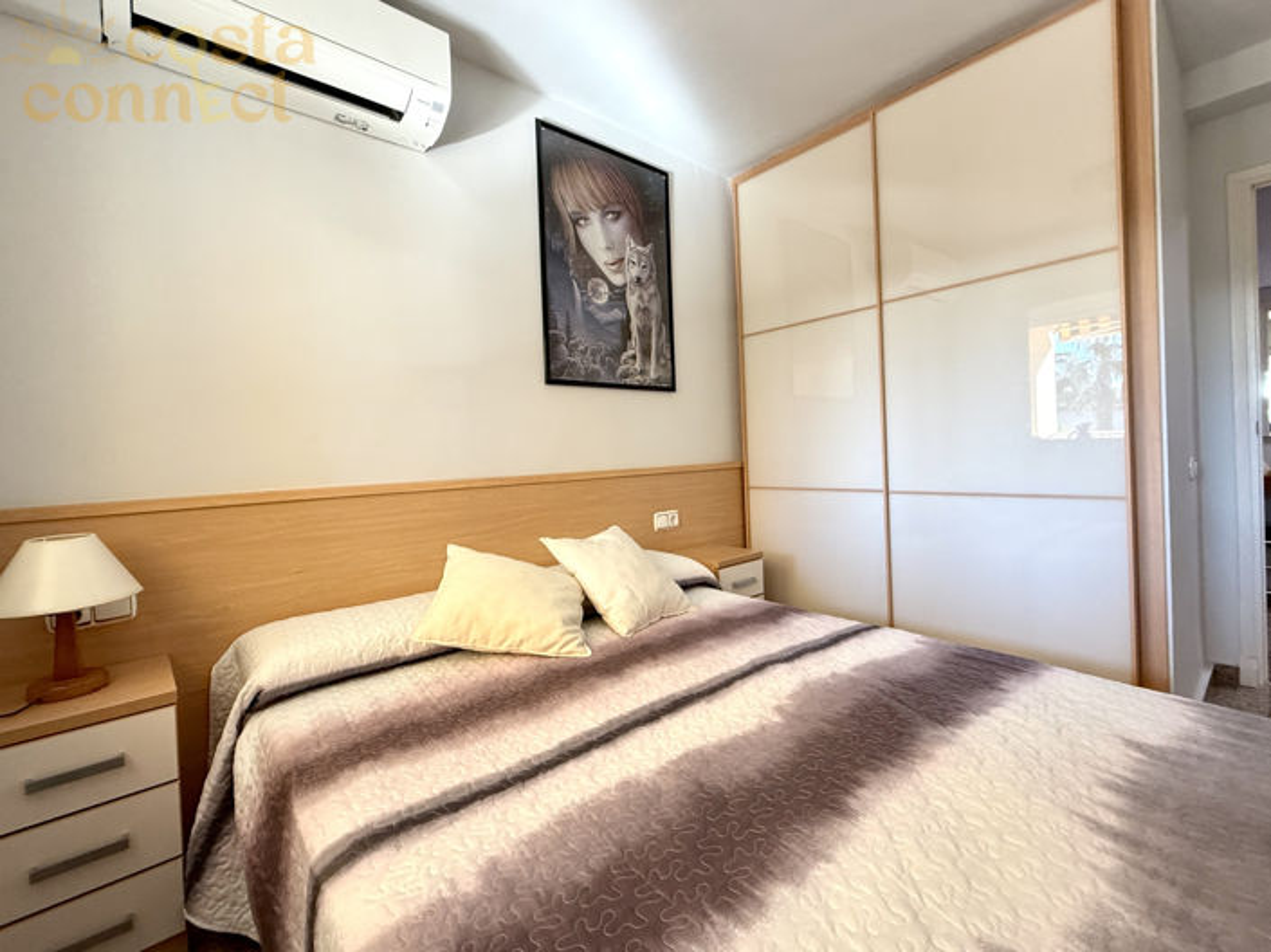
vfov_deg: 85.6
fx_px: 514
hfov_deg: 102.1
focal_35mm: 14
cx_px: 636
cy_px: 476
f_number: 2.2
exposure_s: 1/99
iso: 200
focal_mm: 2.22
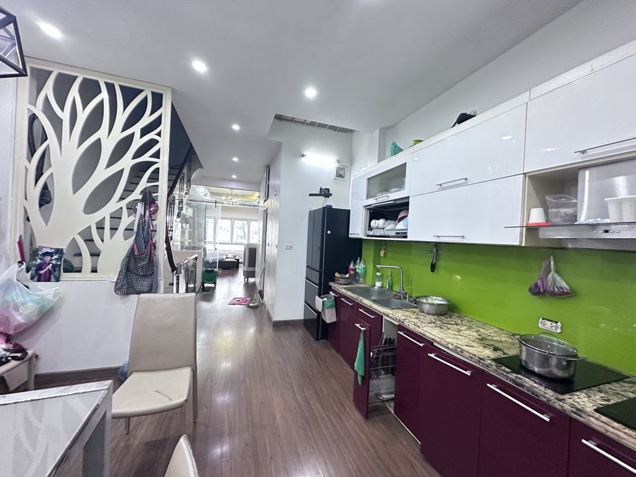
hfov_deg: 102.1
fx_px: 257
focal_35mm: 14
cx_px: 318
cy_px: 238
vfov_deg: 85.7
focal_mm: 2.22
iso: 400
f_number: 2.2
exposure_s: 1/50
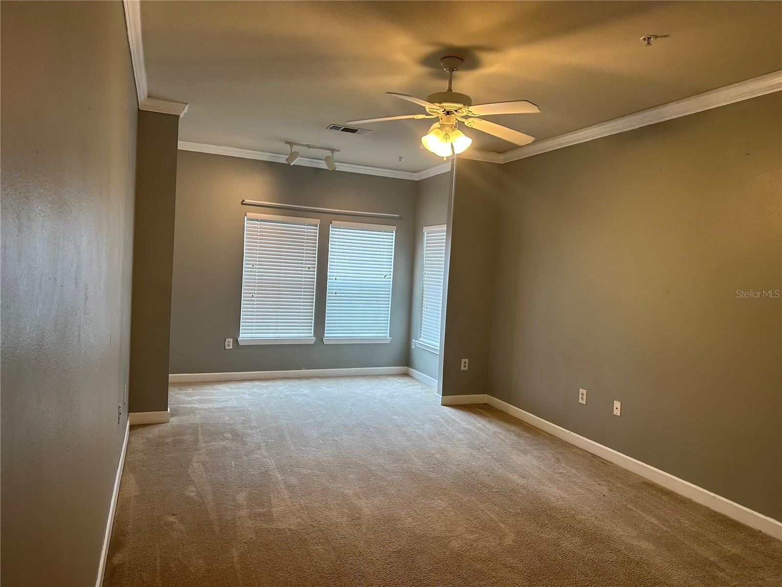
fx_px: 542
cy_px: 294
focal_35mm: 24
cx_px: 391
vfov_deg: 56.8
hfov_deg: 71.6
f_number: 1.78
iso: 160
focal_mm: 6.86
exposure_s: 1/60
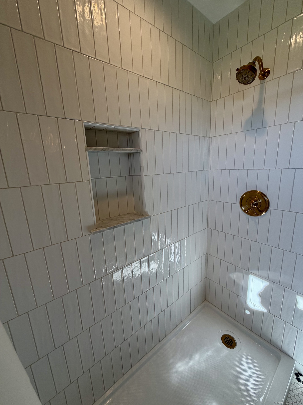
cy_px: 202
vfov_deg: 102.1
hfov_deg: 85.7
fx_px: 163
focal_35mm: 14
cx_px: 152
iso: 50
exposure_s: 1/120
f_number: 2.2
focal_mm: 2.22
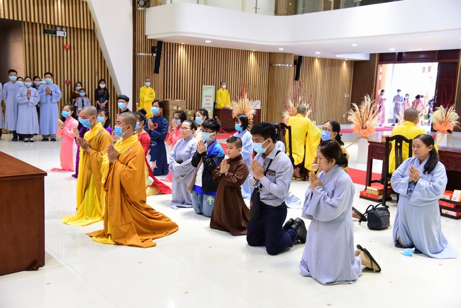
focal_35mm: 38
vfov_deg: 35.1
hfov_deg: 50.7
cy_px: 154
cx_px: 230
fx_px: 487
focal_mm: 38
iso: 1000
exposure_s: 1/50
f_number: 4
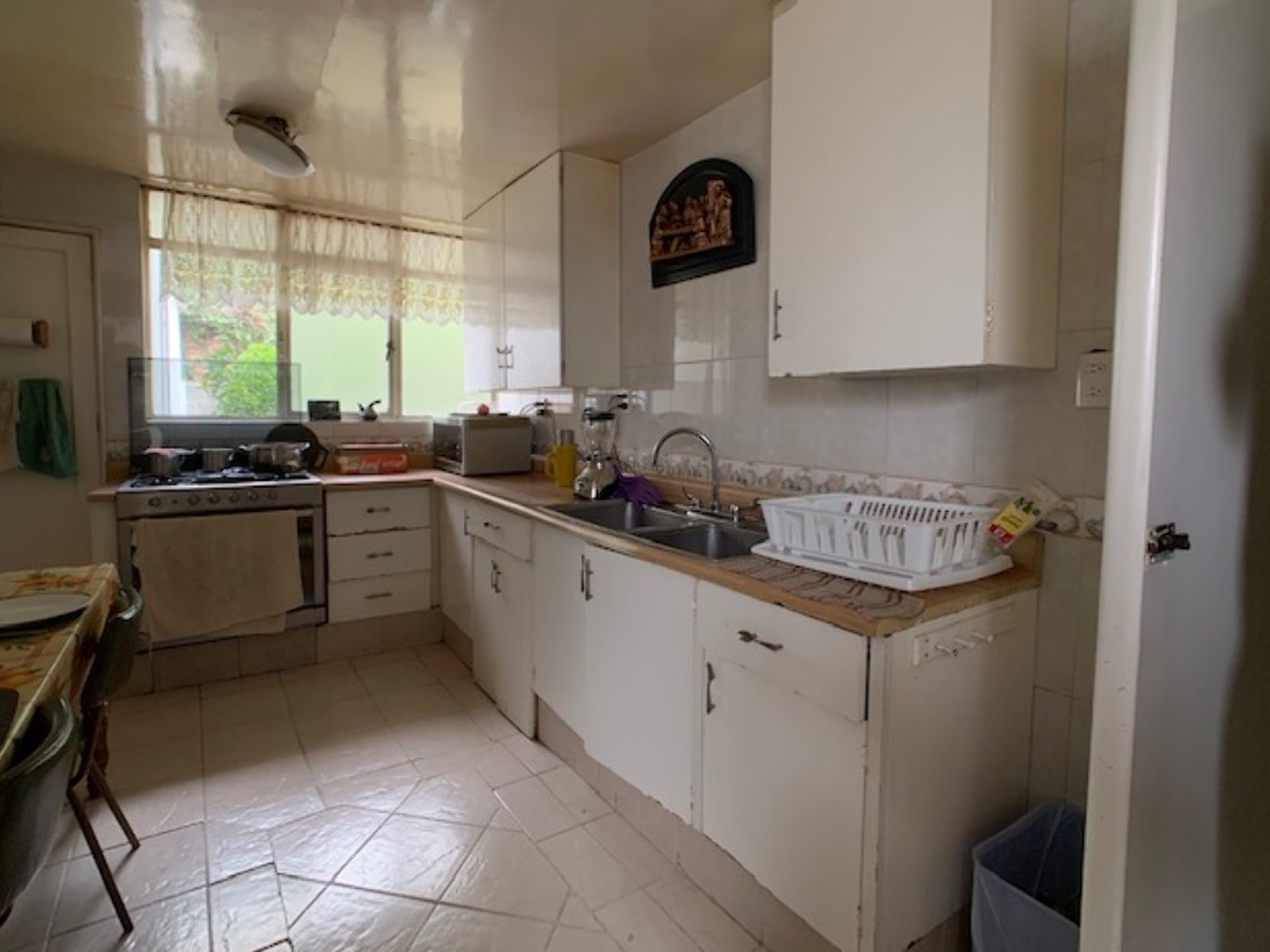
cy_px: 459
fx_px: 990
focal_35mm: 27
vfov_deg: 51.3
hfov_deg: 65.3
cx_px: 621
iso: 100
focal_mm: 4.25
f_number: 1.8
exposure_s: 1/74
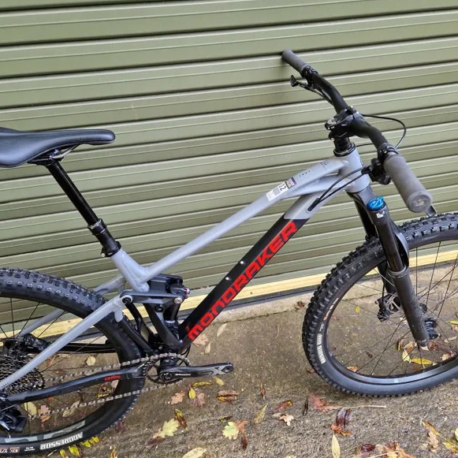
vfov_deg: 57.3
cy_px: 232
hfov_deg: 57.3
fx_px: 419
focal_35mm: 28
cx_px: 241
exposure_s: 1/100
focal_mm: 5.4
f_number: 1.8
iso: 125
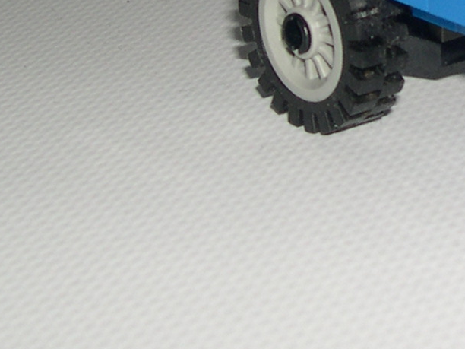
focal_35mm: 141
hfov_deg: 13.6
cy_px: -105
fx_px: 1894
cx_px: 574
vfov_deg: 10.3
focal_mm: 8
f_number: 7.6
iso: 100
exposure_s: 1/60
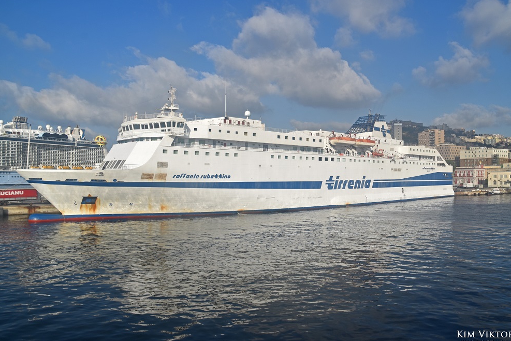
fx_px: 397
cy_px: 172
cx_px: 254
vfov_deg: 46.4
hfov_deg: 65.5
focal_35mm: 28
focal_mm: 18
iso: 200
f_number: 11
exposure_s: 1/500
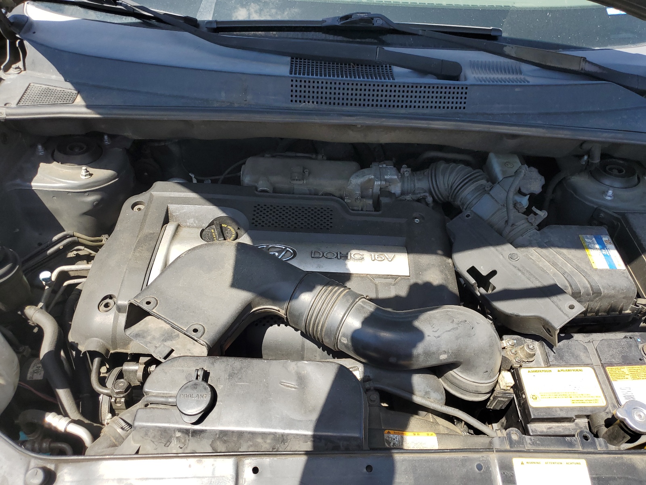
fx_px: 485
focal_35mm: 26
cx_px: 323
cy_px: 242
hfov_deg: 67.3
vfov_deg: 53.1
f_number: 1.5
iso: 50
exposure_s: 1/1111
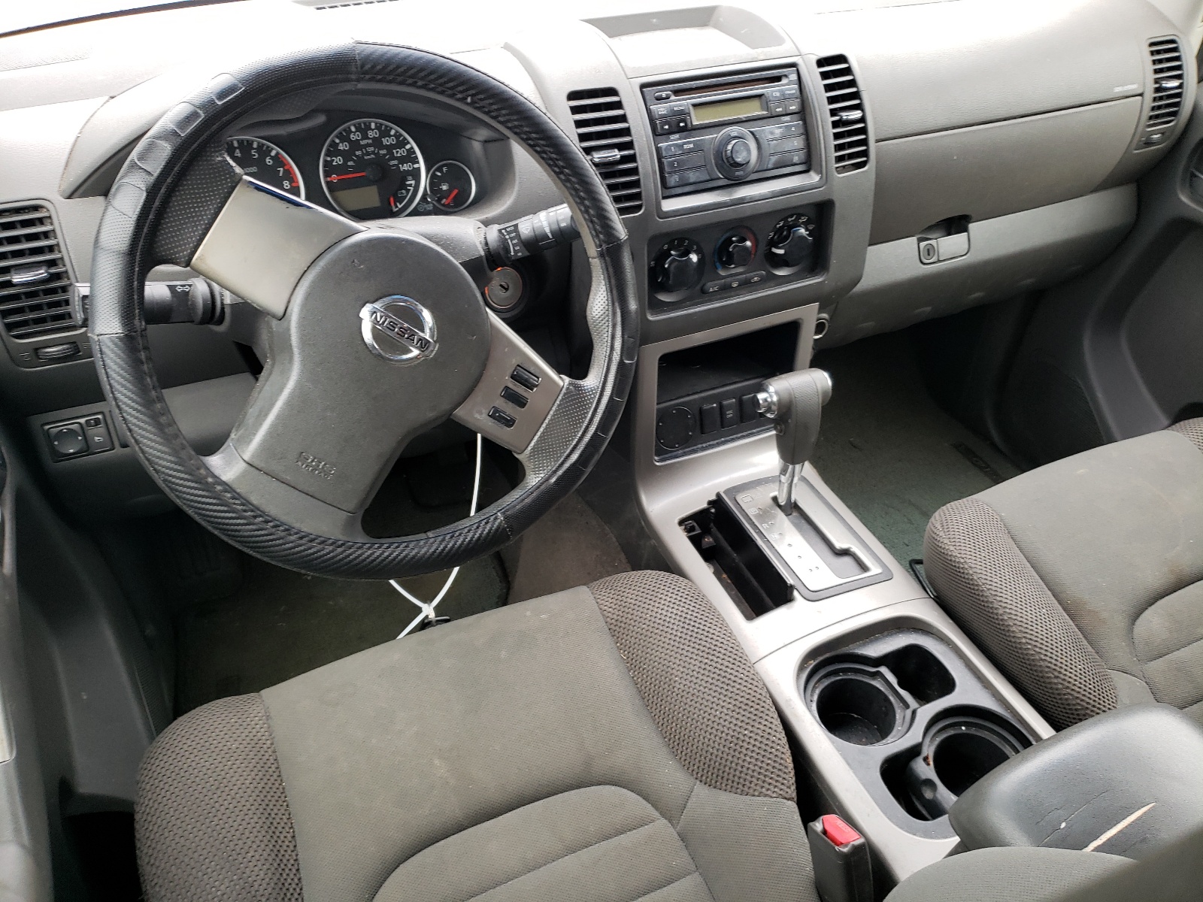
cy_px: 451
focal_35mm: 26
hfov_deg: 67.3
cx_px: 602
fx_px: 904
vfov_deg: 53.1
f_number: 1.5
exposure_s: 1/50
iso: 79
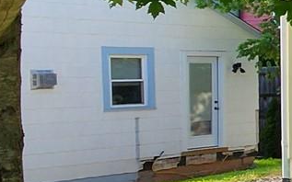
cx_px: 887
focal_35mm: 89
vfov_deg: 14.7
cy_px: 83
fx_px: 708
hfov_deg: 11.4
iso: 50
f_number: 2.2
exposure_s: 1/352
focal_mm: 2.2
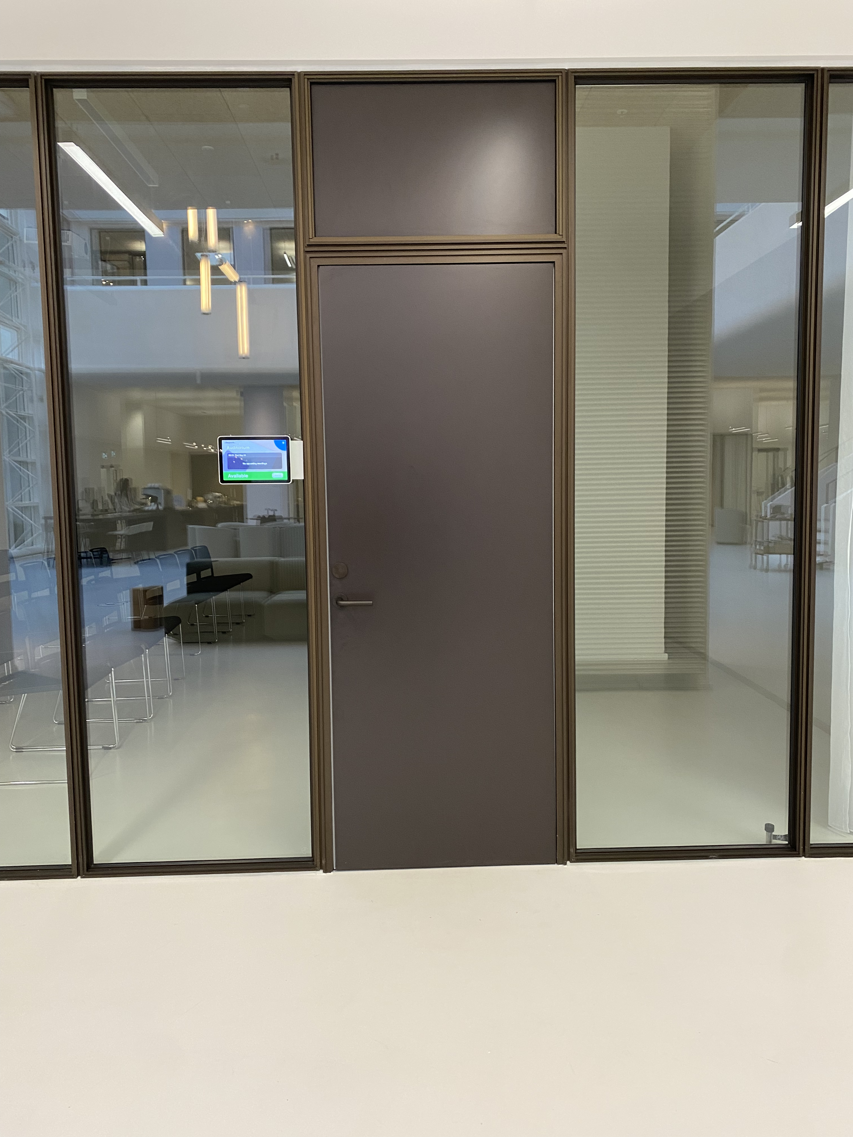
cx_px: 426
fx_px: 854
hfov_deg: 53.1
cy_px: 568
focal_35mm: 26
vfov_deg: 67.3
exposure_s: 1/50
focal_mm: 4.25
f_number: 1.8
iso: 125
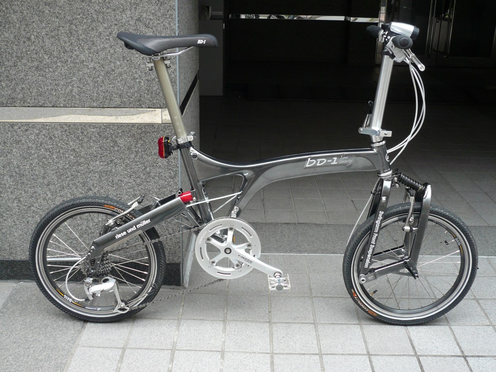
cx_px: 248
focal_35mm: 39
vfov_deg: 36.8
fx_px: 559
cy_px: 186
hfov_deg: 47.9
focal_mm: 6.4
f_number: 3.2
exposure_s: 1/80
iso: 100
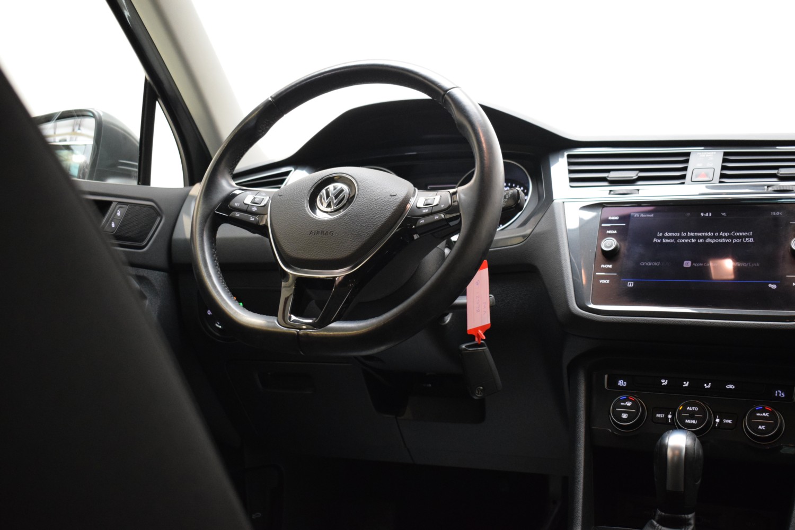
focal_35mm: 44
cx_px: 398
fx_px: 961
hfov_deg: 45.0
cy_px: 265
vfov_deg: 30.8
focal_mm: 29
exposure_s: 1/30
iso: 2500
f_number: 4.2
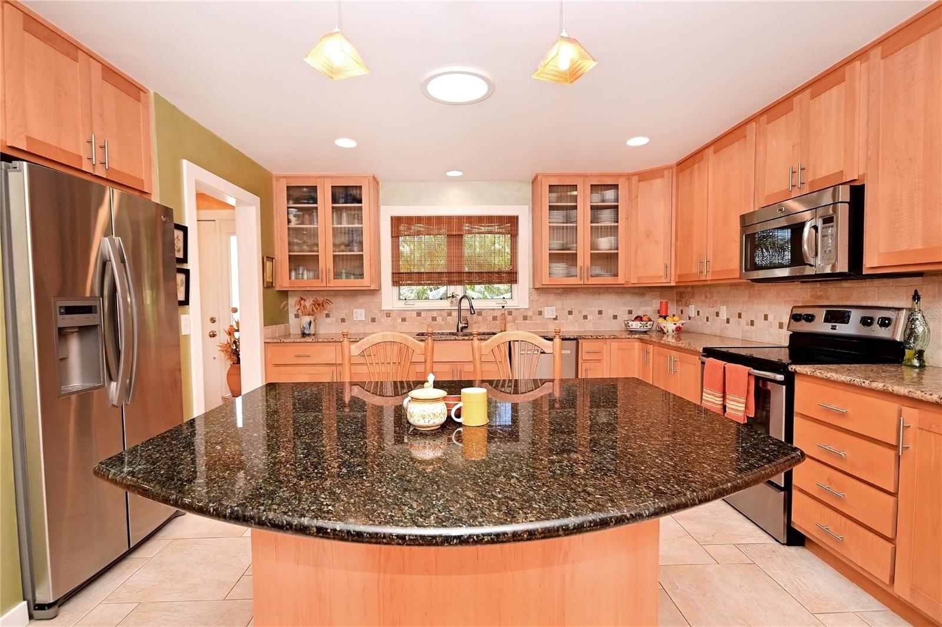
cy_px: 314
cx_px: 471
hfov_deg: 93.3
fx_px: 445
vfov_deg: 70.4
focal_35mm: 17
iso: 500
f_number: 6.3
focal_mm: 11.5
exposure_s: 1/60
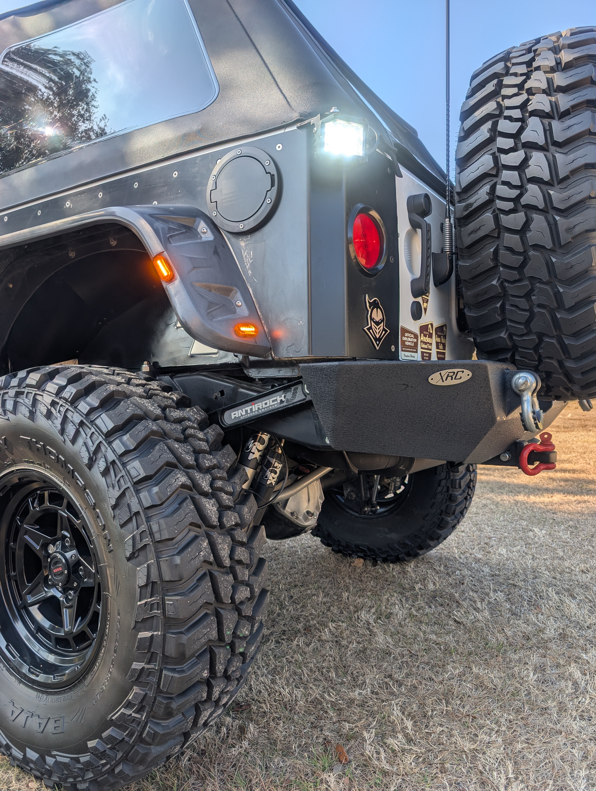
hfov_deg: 56.9
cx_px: 298
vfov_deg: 71.5
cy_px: 396
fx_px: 550
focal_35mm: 24
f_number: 1.68
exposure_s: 1/405
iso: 19
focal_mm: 6.9
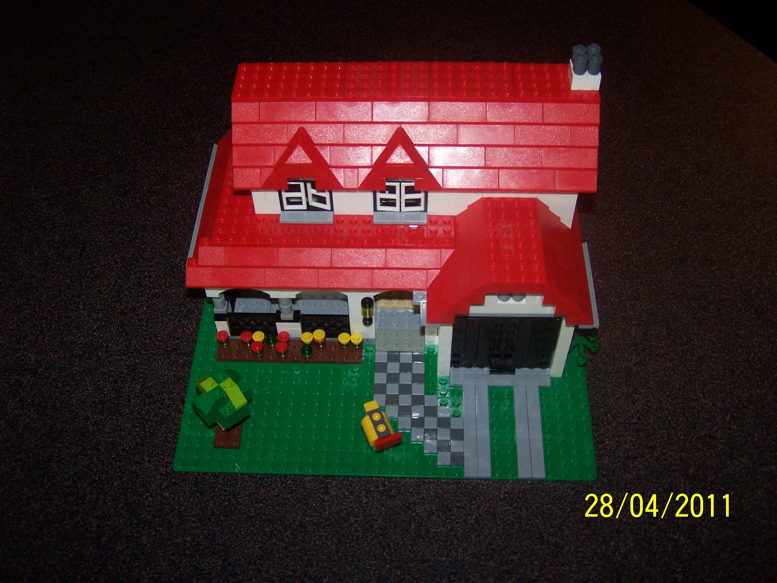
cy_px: 292
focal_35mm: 38
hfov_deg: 49.0
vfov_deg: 37.7
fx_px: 853
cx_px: 388
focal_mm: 6.3
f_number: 2.8
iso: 140
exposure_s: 1/60
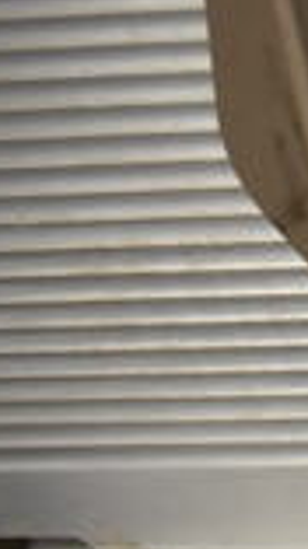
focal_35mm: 110
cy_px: 136
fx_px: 1601
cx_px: 966
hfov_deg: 8.8
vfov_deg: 19.3
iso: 800
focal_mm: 18
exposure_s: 1/160
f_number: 3.5
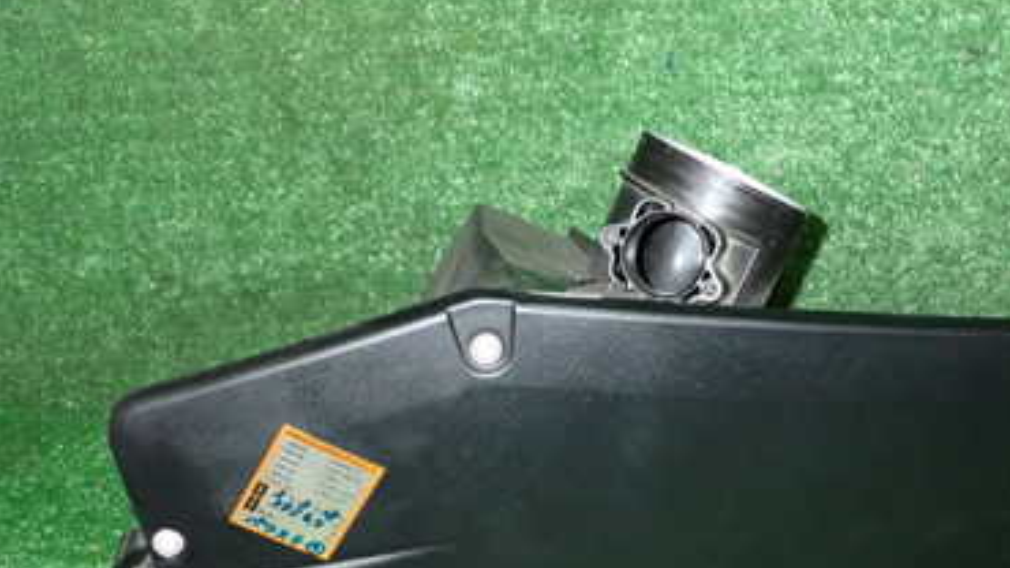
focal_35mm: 53
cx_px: 641
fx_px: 1419
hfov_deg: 38.9
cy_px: 535
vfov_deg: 22.0
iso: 800
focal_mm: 5.4
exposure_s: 1/30
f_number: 6.3
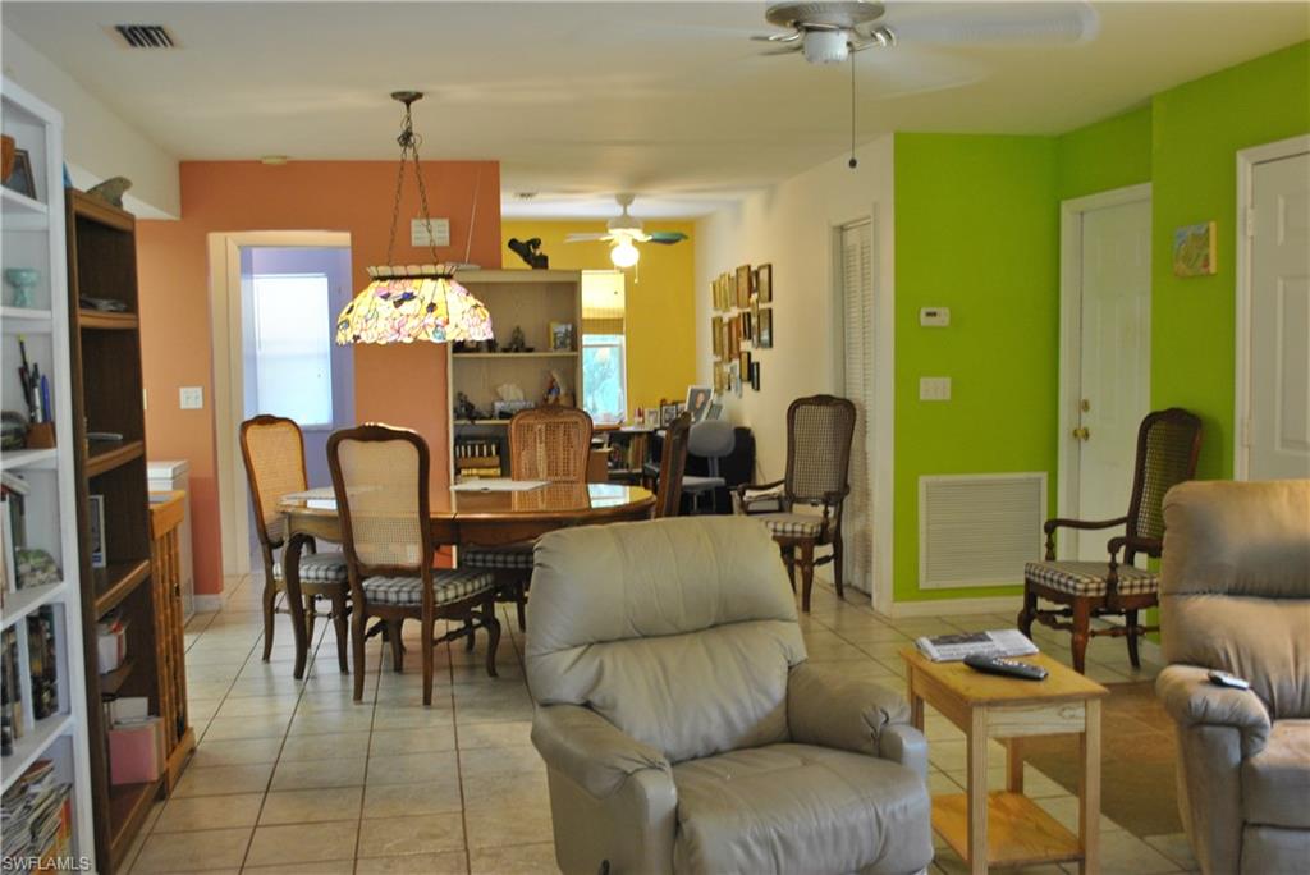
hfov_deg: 53.1
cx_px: 655
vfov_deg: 36.9
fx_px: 1311
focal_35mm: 36
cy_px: 438
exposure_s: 1/25
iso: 400
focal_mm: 24
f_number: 4
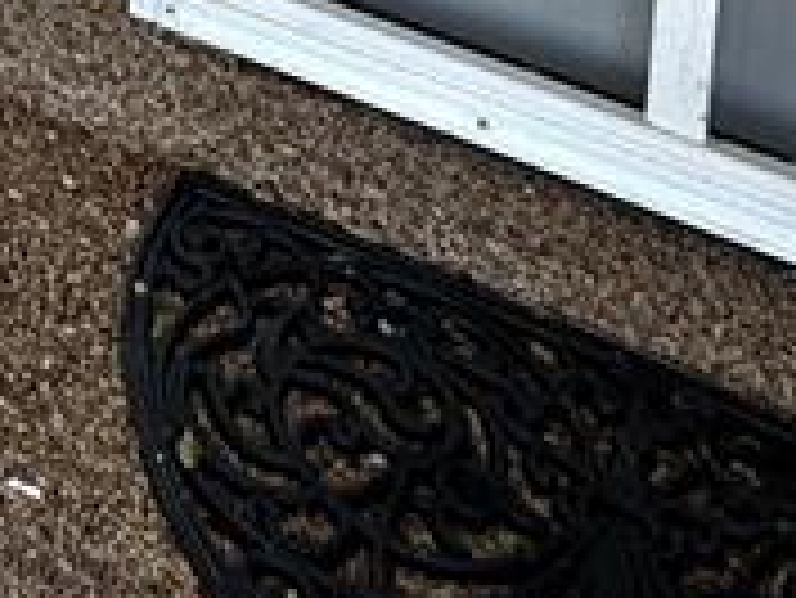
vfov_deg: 12.4
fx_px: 1864
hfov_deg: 22.2
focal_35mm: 81
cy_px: -994
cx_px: -175
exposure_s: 1/174
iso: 40
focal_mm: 2.22
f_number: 2.2
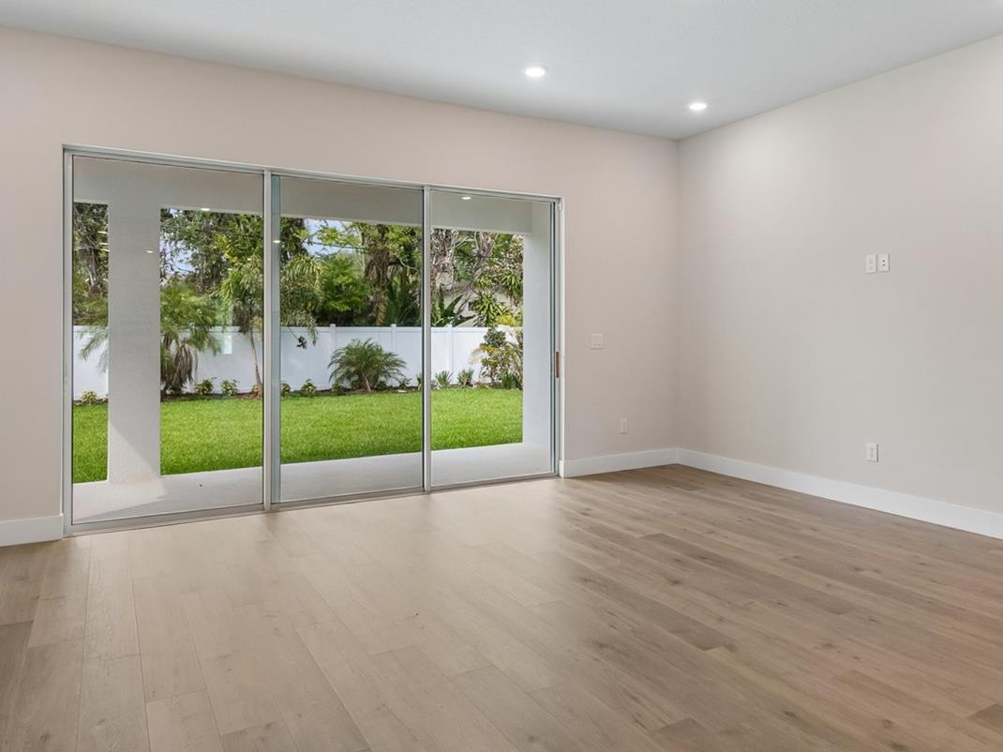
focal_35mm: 23
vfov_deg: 58.7
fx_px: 666
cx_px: 525
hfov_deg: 73.9
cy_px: 327
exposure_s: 1/60
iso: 100
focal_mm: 11
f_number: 7.1
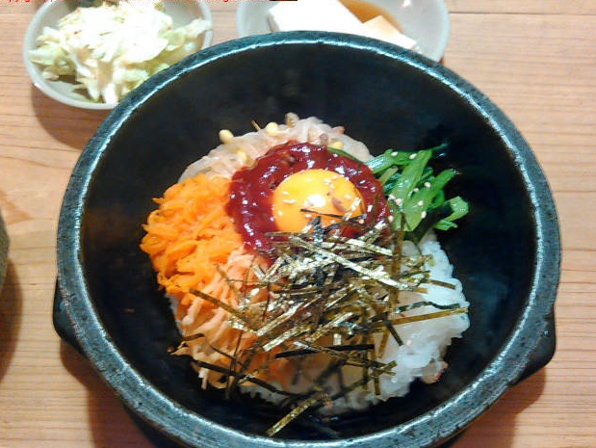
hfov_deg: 58.3
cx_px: 298
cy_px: 222
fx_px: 534
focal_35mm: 31
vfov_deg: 45.5
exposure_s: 1/5.99
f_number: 2.4
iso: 800
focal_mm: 4
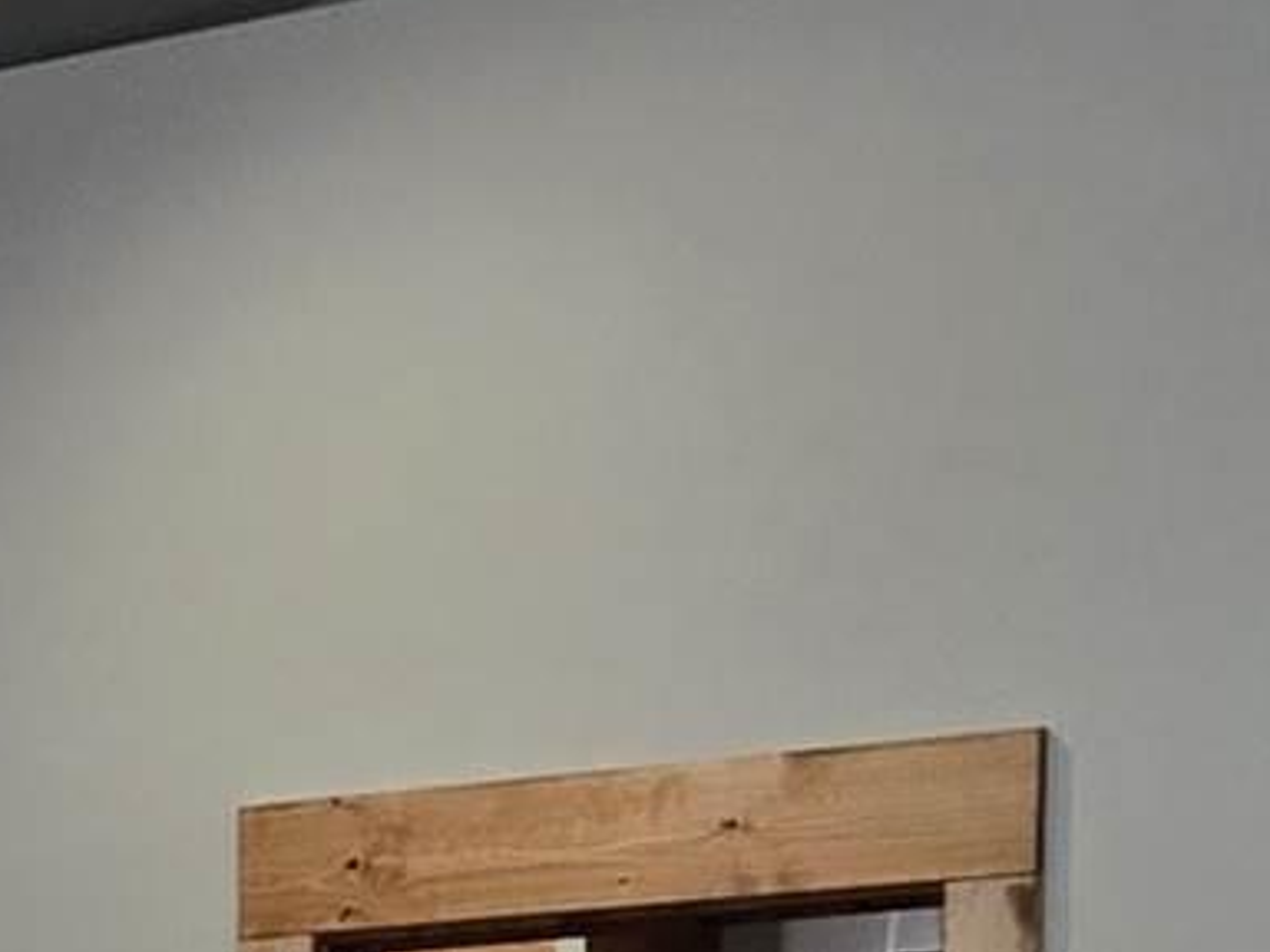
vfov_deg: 7.7
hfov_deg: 9.6
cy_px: 1980
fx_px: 6751
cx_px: -1683
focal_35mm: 184
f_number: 1.8
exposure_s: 1/120
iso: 64
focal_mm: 5.4
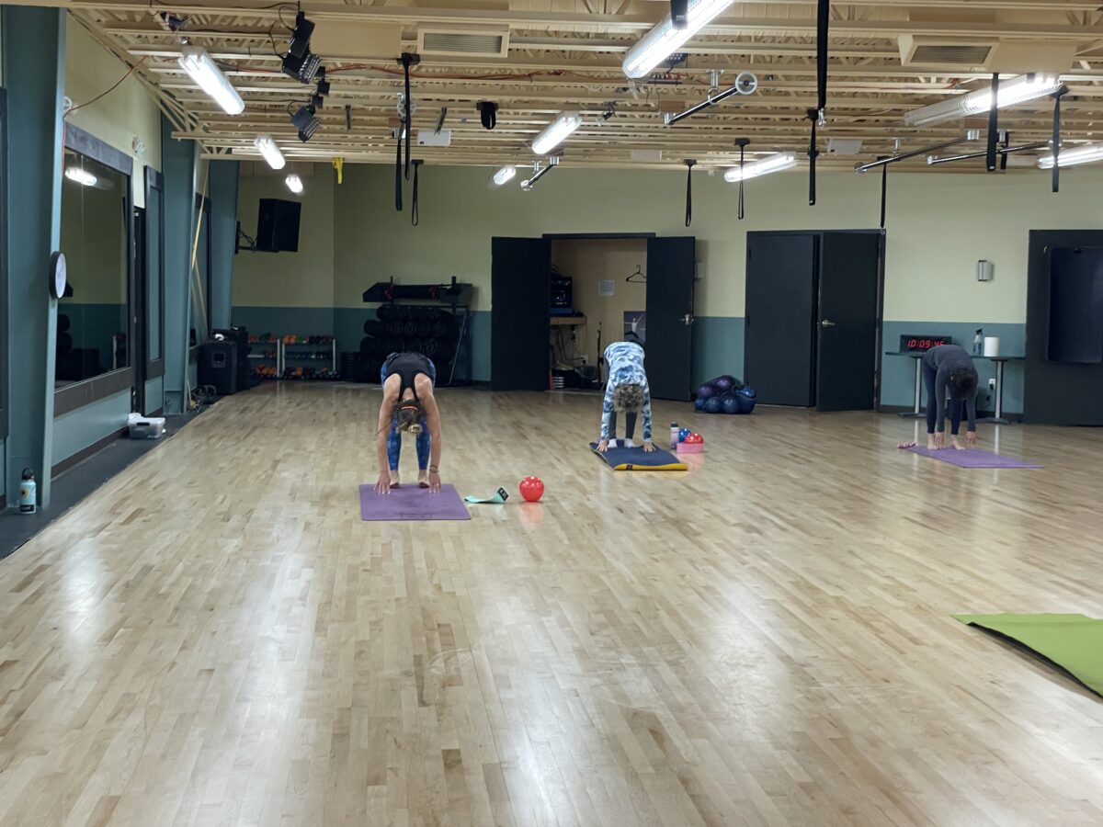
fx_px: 1657
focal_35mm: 52
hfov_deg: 36.8
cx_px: 552
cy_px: 414
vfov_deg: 28.0
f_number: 2
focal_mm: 6
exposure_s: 1/60
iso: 125
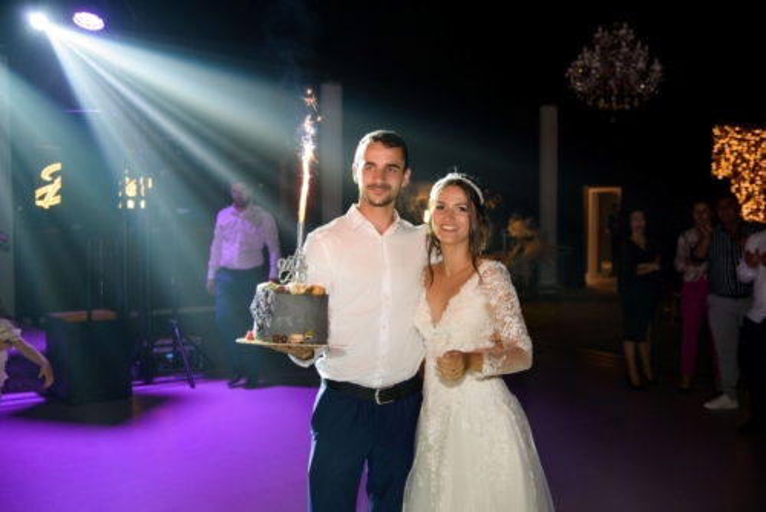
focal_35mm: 40
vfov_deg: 33.4
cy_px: 256
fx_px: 852
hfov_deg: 48.4
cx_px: 383
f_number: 3.3
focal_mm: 40
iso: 1600
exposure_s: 1/180
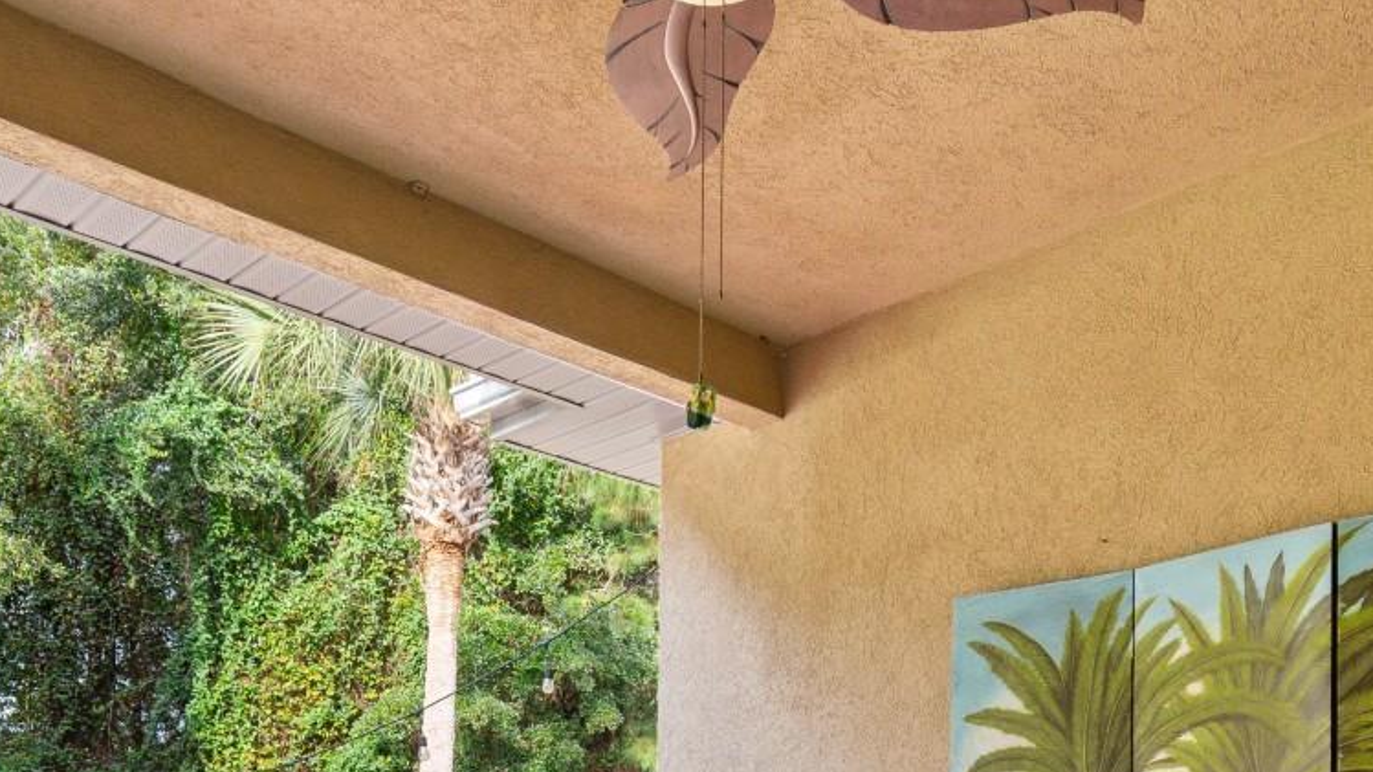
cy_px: 899
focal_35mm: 34
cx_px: 614
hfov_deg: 57.9
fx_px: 1238
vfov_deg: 30.1
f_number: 4.5
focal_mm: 10
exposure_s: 1/13
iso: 100
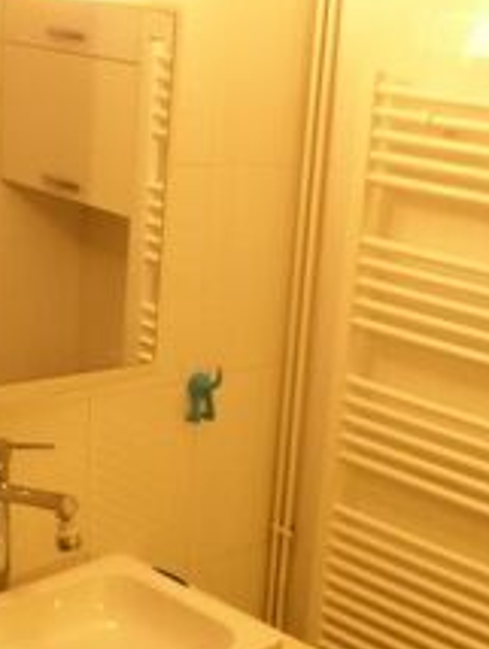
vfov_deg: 33.8
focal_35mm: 56
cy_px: 458
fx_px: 1053
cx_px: 395
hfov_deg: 25.7
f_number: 8
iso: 400
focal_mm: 4.5
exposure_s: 1/3.2
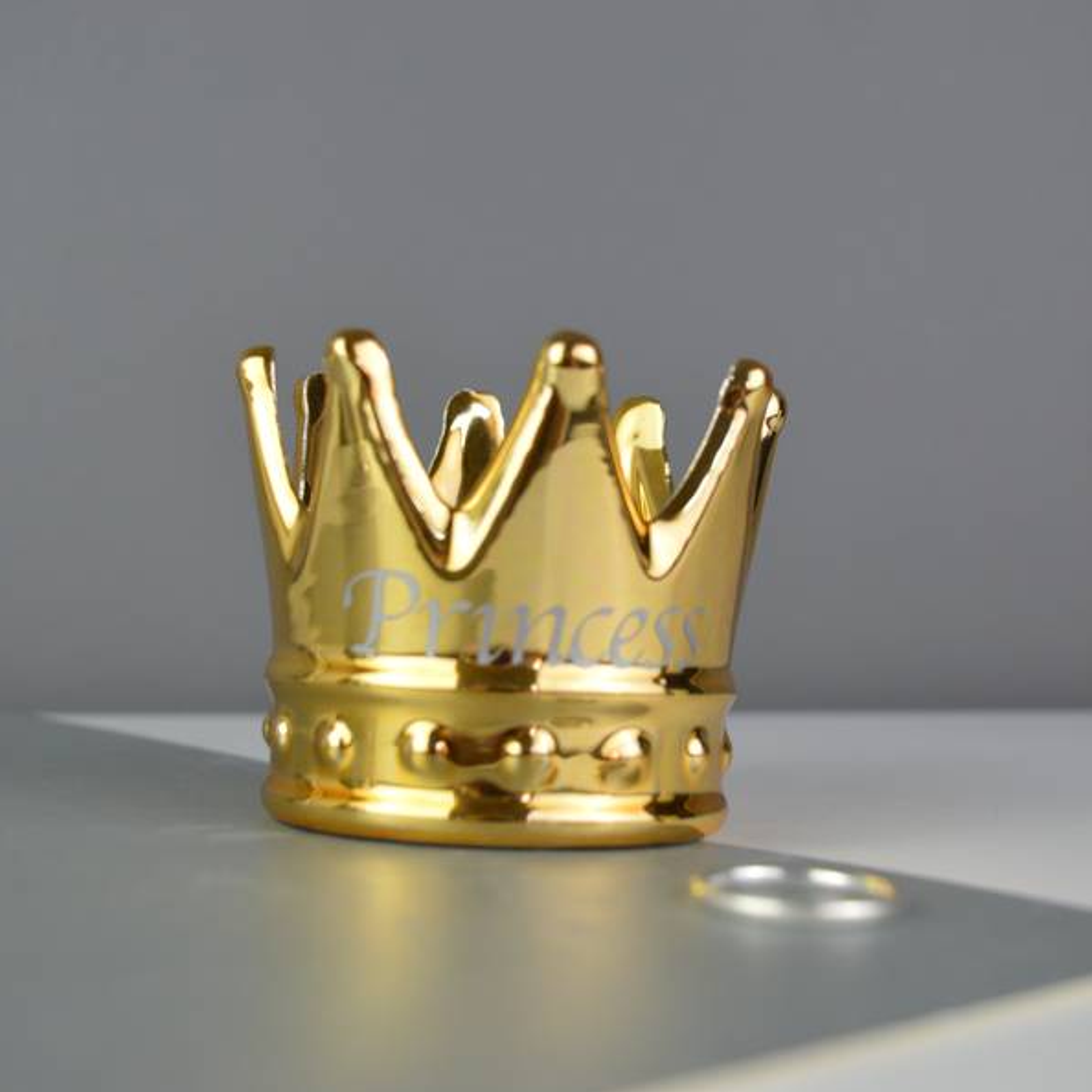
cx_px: 575
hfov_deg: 31.6
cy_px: 546
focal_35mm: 54
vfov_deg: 31.6
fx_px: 1927
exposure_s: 1/100
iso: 400
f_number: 5
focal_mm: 28
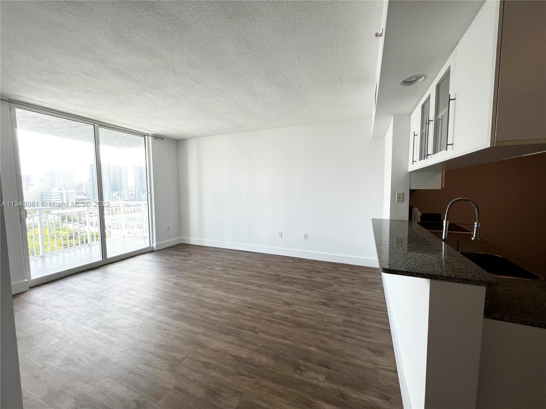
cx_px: 273
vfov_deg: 89.9
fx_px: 205
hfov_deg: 106.2
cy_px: 204
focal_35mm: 13
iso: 40
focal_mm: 1.57
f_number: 1.8
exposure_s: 1/120
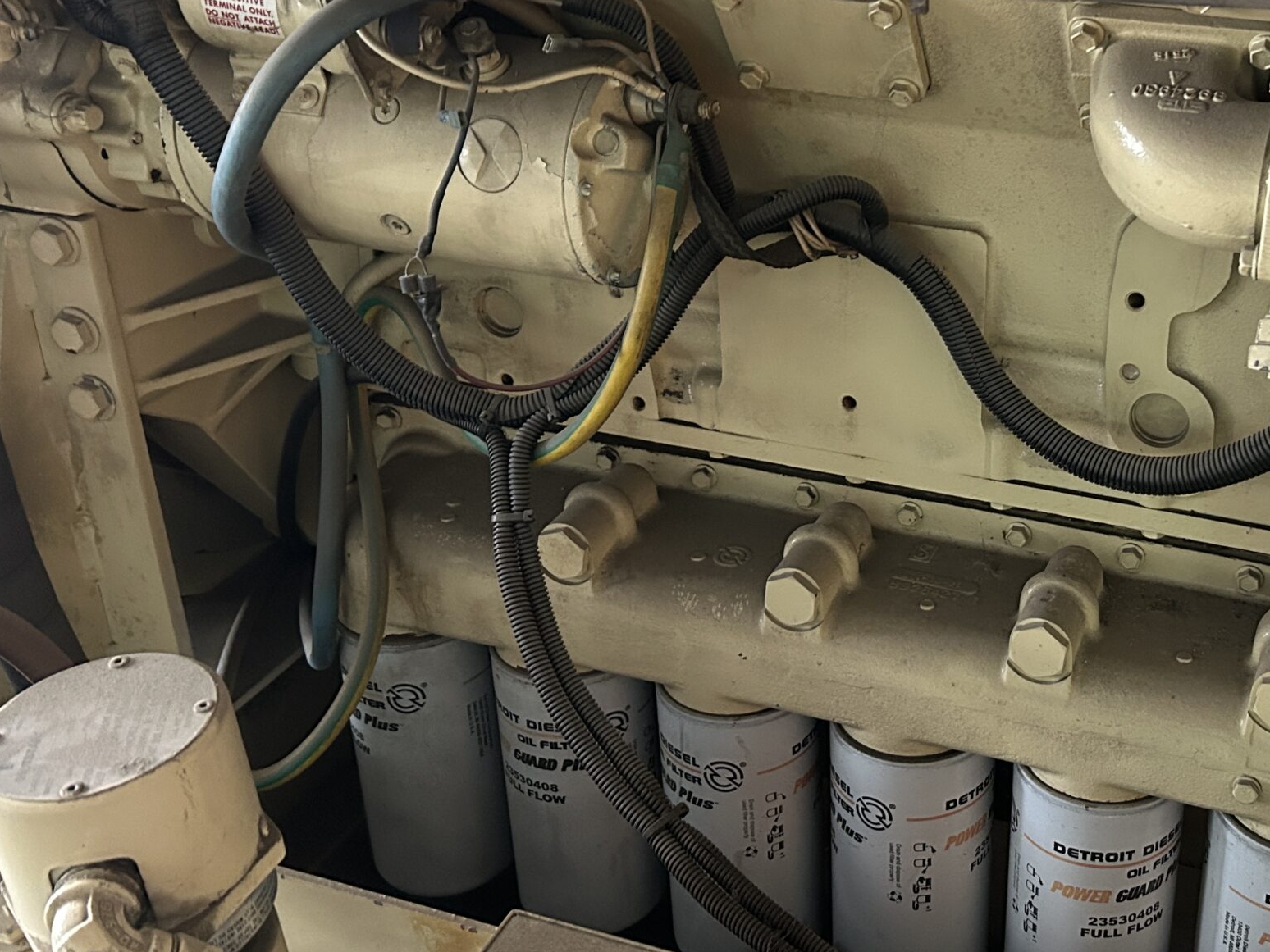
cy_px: 363
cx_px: 962
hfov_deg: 42.4
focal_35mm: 43
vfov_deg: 33.4
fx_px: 1578
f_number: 1.5
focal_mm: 5.7
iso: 500
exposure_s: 1/41
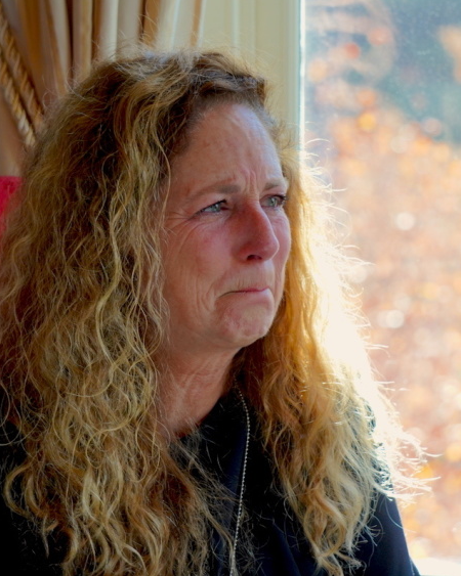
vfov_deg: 11.4
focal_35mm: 170
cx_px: 282
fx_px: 2901
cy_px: 287
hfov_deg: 9.1
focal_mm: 80
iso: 500
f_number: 5
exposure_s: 1/160
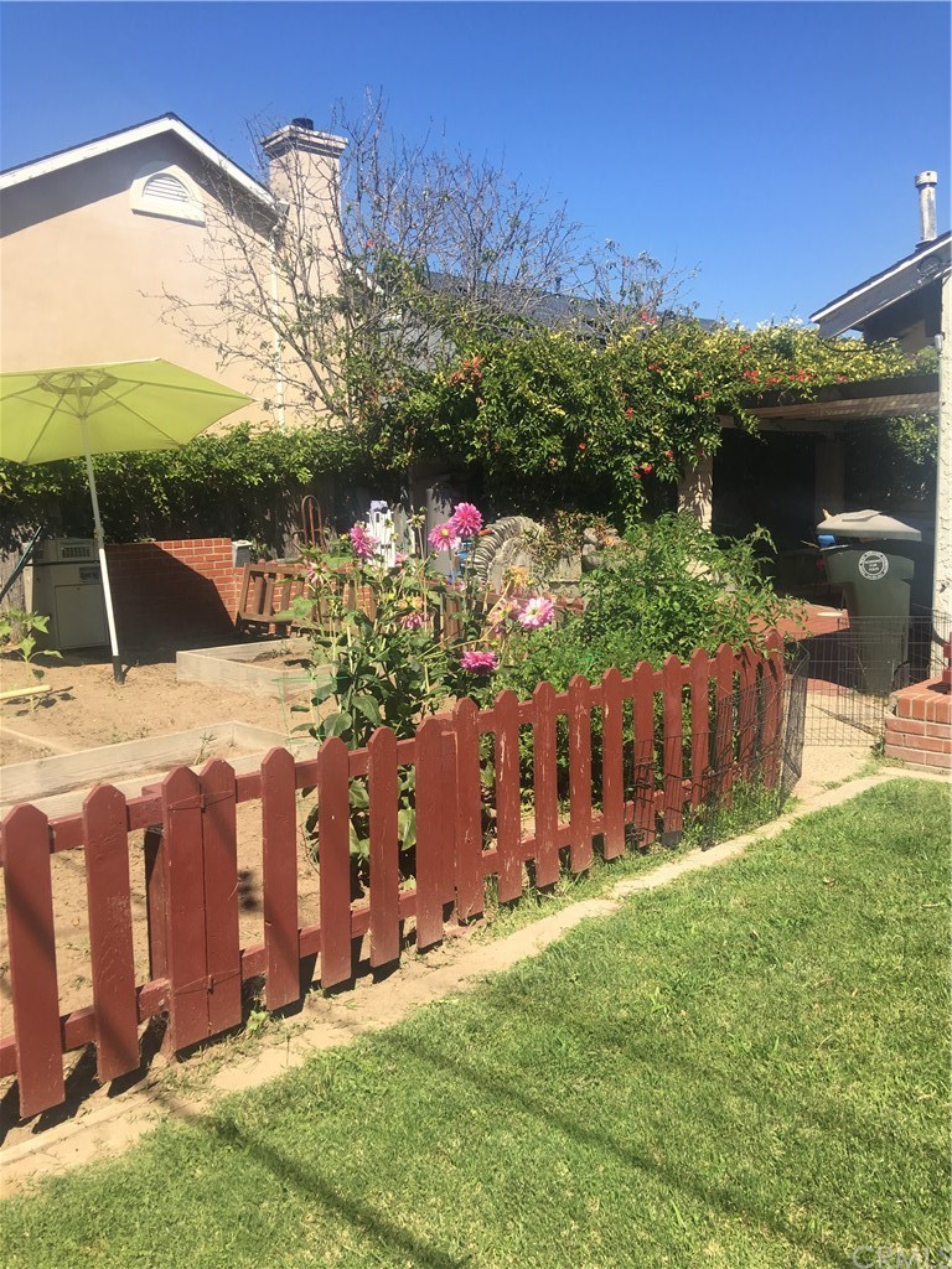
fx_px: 1063
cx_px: 476
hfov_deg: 48.2
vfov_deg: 61.7
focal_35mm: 29
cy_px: 634
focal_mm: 4.15
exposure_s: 1/1012
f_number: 2.2
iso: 25
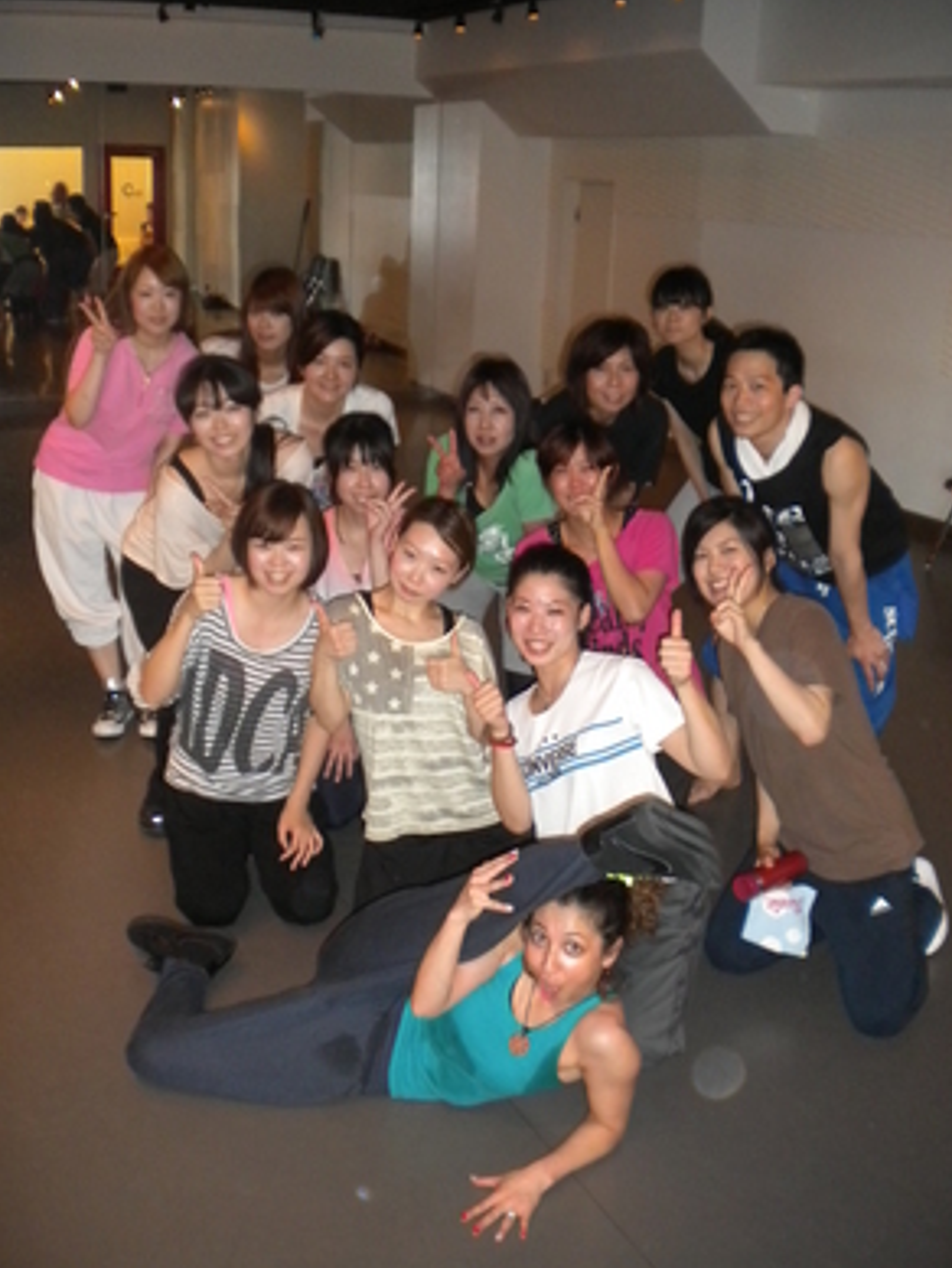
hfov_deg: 39.7
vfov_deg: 51.3
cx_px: 483
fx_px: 1319
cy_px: 626
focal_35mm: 36
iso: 400
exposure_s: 1/30
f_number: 3.1
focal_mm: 6.3
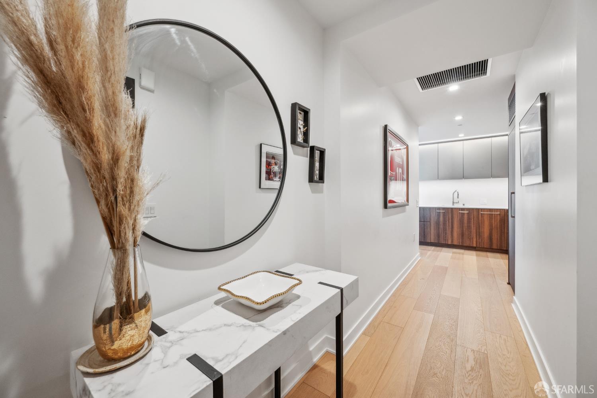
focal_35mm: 14
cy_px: 199
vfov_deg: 81.2
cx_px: 298
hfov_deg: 104.3
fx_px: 232
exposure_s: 1/15
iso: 450
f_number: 8
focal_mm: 14
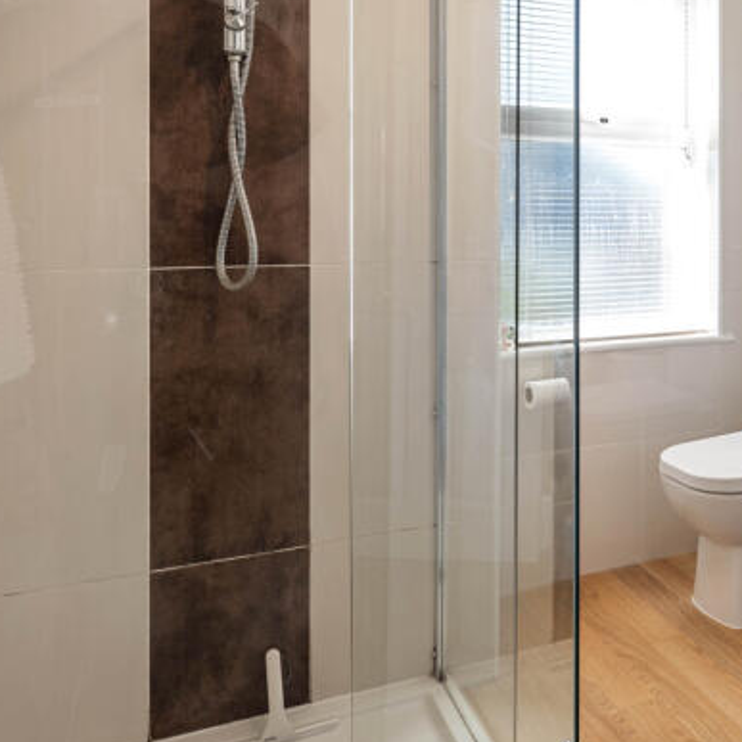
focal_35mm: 36
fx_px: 873
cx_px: 663
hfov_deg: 42.4
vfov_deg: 45.4
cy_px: 256
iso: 320
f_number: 8
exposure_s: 1/1.25
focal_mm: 16
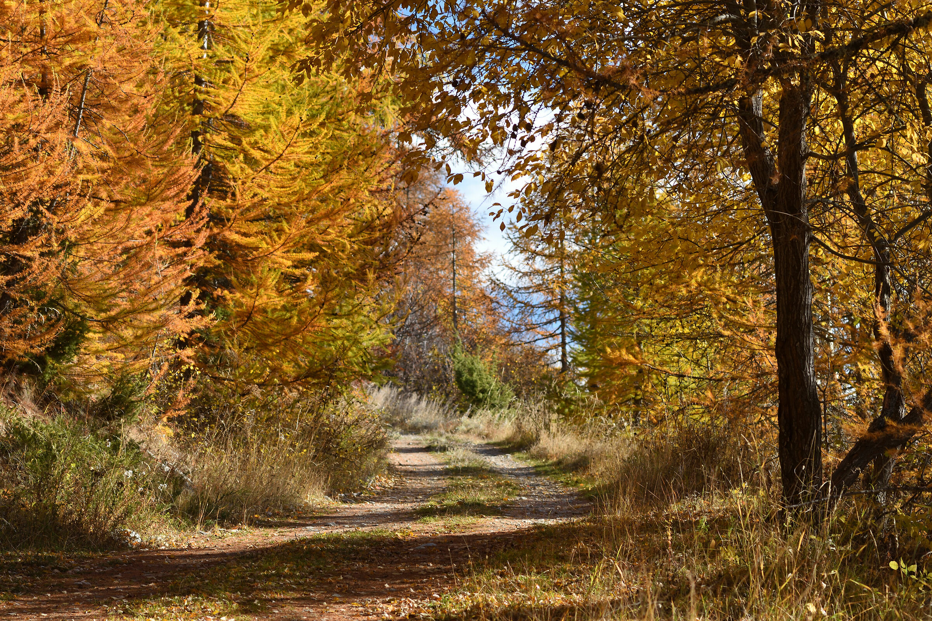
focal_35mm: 128
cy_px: 310
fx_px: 3301
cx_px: 466
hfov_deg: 16.1
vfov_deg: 10.8
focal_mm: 85
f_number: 6.7
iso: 200
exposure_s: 1/125
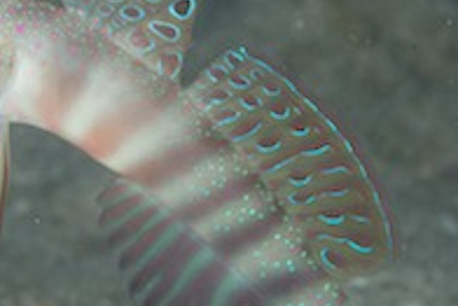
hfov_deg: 6.4
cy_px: 200
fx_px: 4087
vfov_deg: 4.3
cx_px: 154
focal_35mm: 321
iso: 100
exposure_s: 1/125
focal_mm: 105
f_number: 22
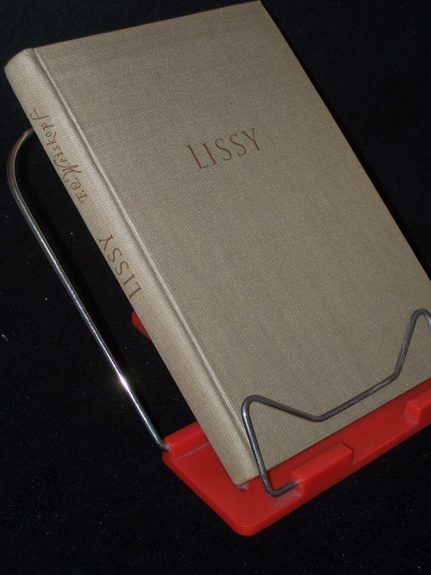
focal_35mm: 66
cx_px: 216
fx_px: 1096
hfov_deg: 22.3
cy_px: 288
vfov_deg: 29.4
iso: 80
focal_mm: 11
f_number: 3.6
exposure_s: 1/80
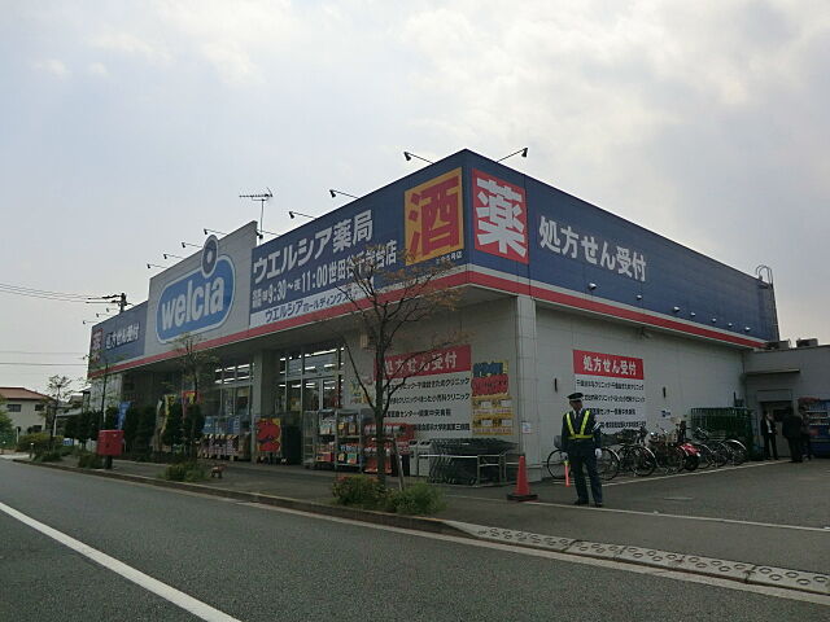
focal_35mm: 24
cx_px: 415
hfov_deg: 71.6
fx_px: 575
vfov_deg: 56.8
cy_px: 311
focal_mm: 4.3
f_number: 7.5
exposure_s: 1/500
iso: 80
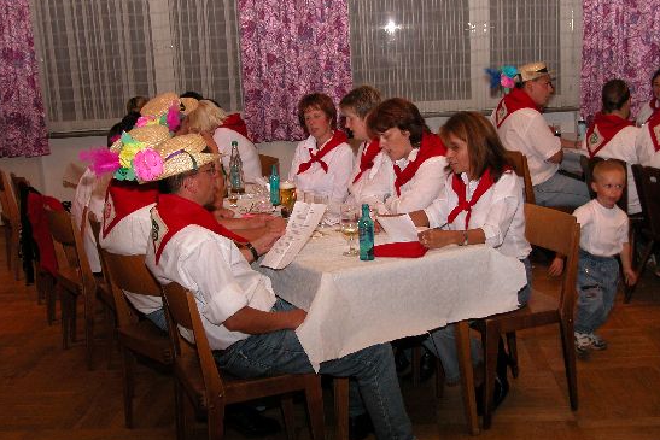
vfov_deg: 27.5
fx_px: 899
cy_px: 225
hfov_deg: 40.3
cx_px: 333
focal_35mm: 49
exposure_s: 1/60
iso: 200
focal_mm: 11.6
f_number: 3
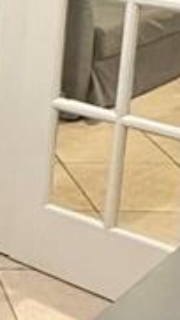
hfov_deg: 9.8
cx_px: -316
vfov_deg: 20.9
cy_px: 71
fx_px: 856
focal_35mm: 101
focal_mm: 2.22
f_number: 2.2
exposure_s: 1/60
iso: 500
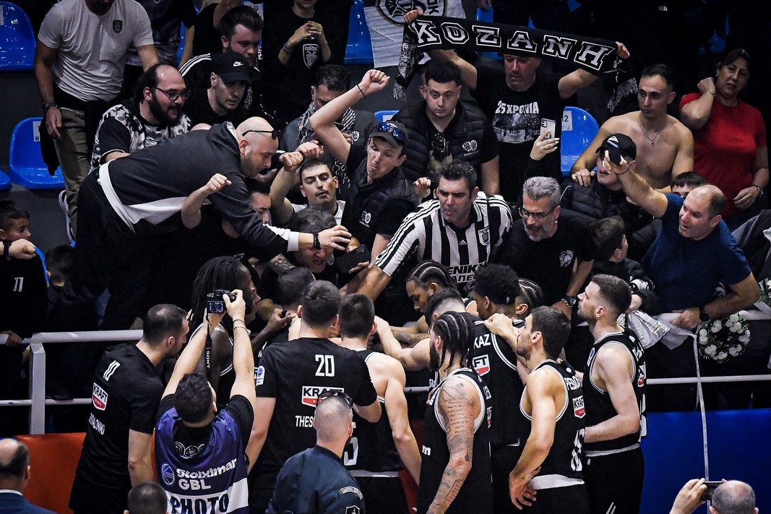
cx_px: 408
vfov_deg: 6.1
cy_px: 256
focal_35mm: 225
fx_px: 4818
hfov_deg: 9.1
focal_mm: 200
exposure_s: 1/1250
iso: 6400
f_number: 4
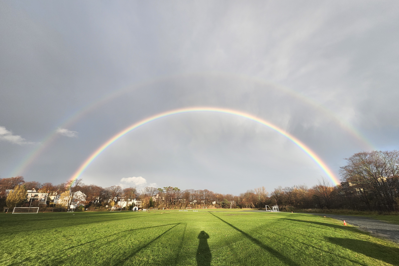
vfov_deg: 80.7
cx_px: 205
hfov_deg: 104.2
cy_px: 153
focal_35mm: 14
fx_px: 155
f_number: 2.2
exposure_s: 1/650
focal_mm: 1.74
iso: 40
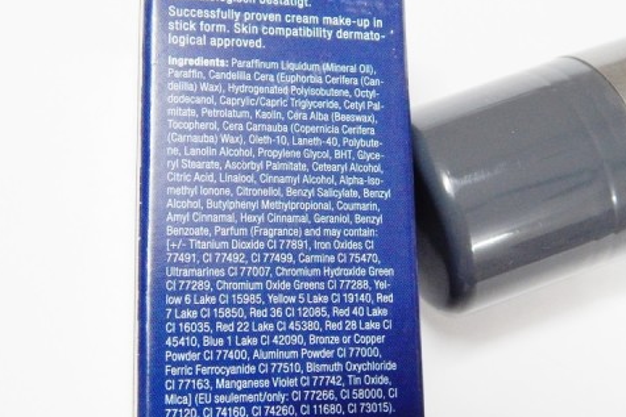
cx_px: 335
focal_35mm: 46
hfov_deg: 42.7
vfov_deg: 29.2
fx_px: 800
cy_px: 182
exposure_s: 1/13
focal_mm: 6.1
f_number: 3.3
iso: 400
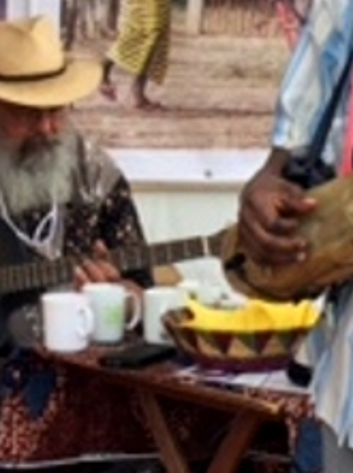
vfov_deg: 14.9
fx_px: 1800
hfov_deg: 11.1
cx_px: 24
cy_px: 138
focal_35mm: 132
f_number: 2.2
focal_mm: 4.15
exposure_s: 1/373
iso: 32
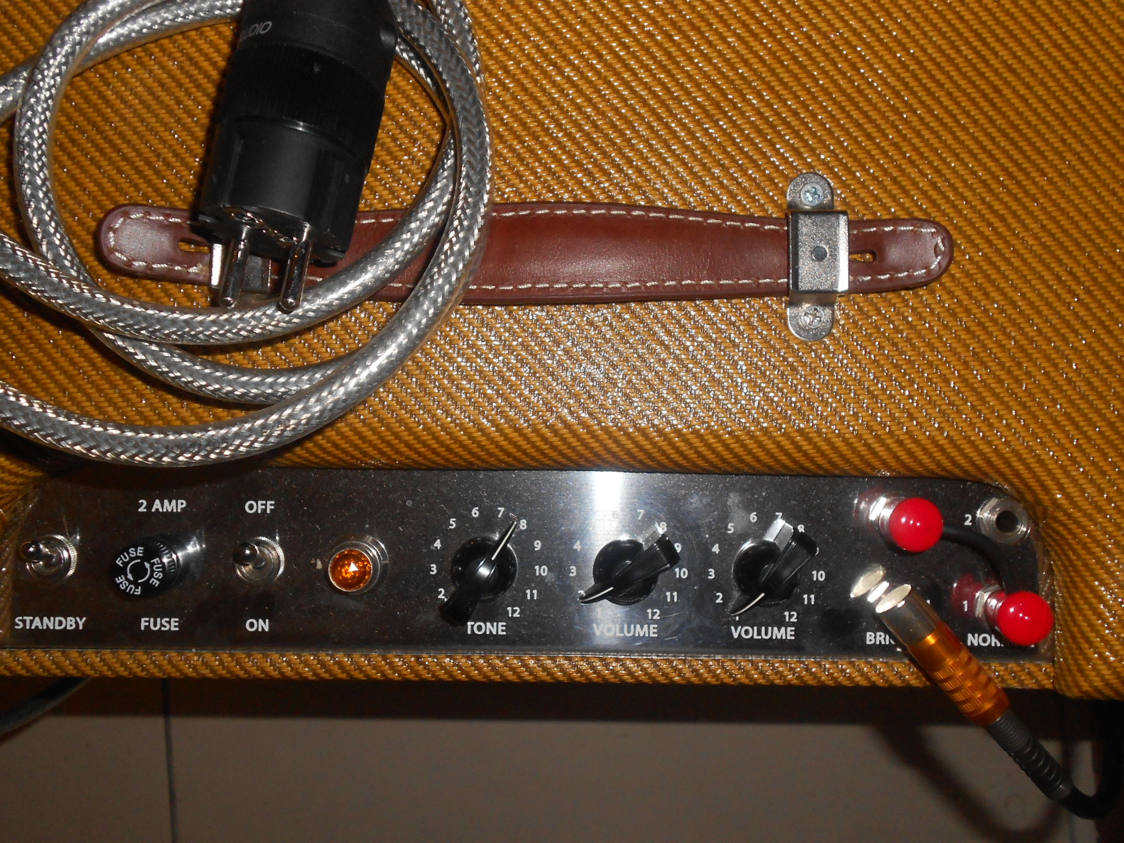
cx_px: 562
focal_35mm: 32
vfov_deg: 44.2
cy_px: 422
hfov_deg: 56.8
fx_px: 1039
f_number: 9
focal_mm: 5.8
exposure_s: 1/30
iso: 200
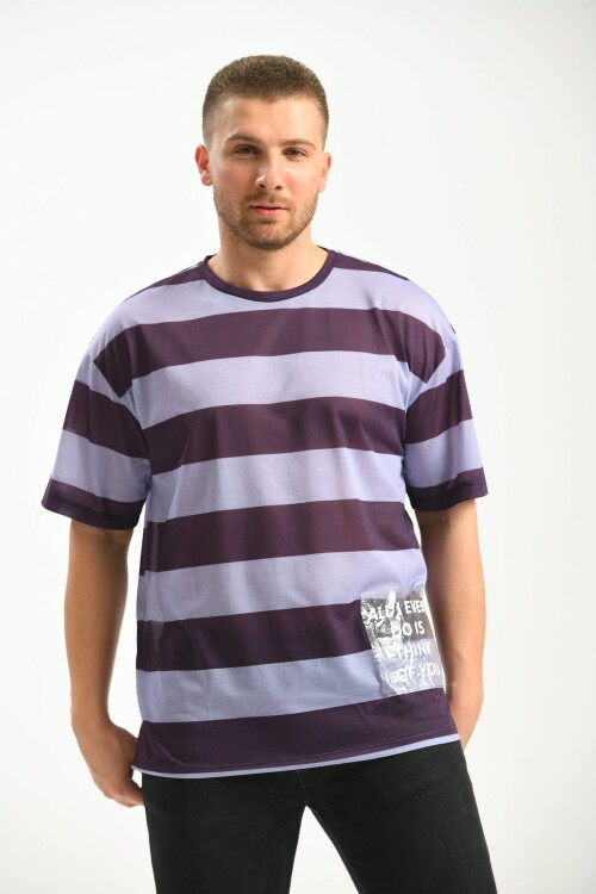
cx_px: 298
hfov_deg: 9.1
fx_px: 3725
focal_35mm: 150
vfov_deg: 13.7
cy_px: 447
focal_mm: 150
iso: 100
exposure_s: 1/160
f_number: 5.6
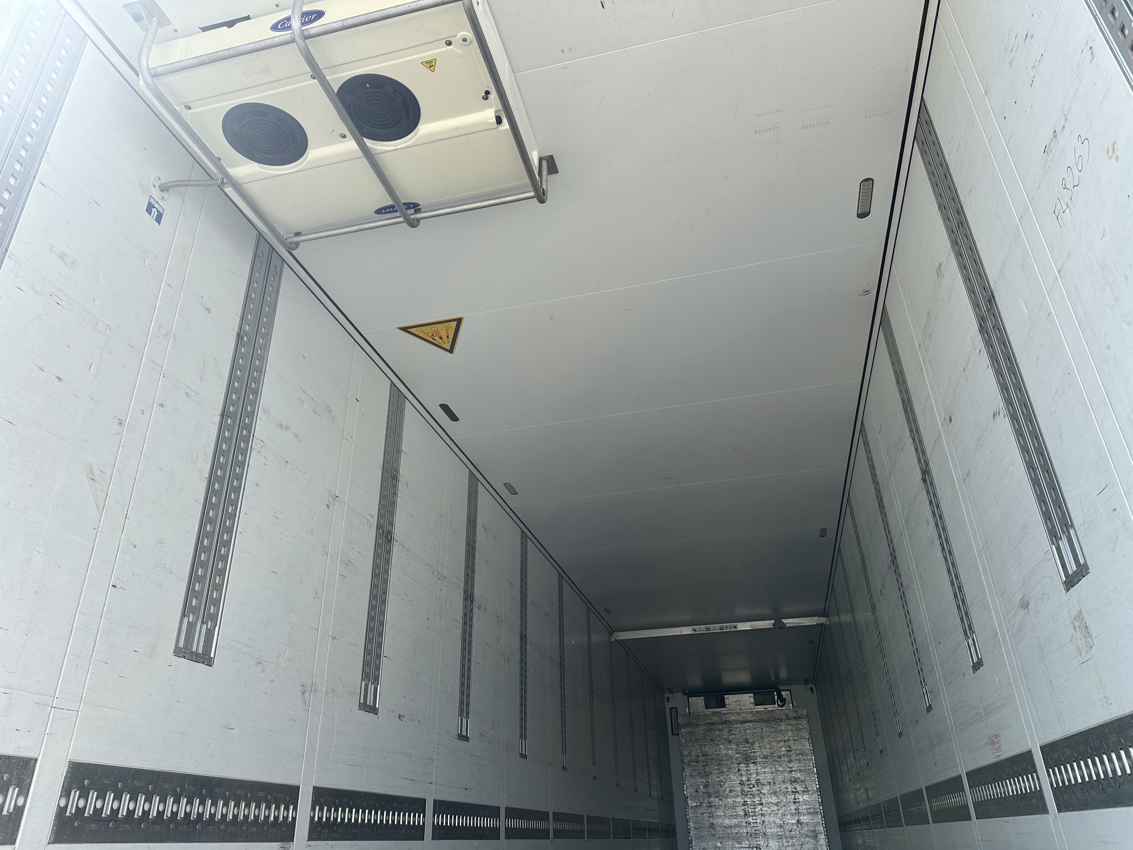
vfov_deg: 56.8
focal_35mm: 24
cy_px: 425
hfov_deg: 71.6
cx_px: 566
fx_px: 786
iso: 80
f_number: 1.78
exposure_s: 1/1517
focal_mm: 6.86
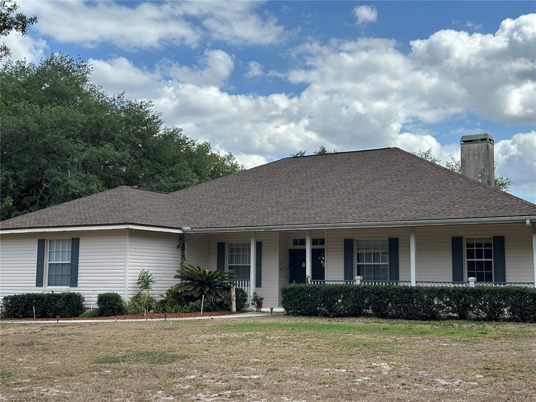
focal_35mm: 48
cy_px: 201
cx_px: 268
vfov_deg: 30.3
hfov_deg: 39.7
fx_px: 743
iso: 64
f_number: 1.78
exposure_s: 1/4016
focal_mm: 6.86
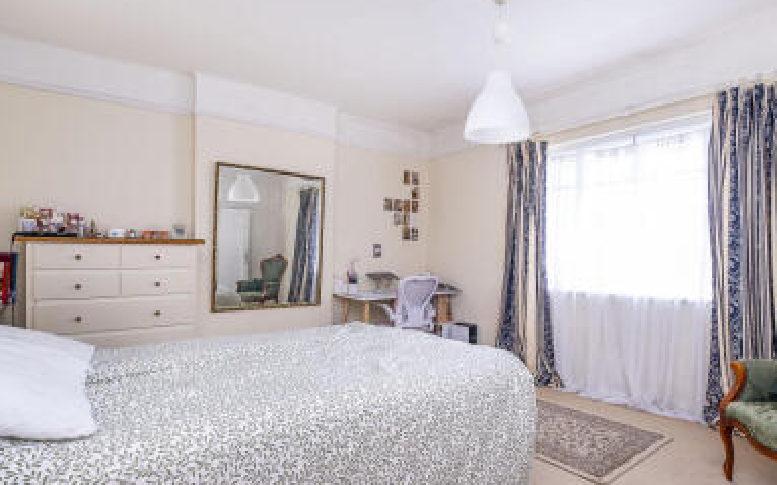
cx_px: 442
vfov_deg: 61.6
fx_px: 402
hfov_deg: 87.5
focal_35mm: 19
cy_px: 291
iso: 250
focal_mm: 10
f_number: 5.6
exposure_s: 1/6
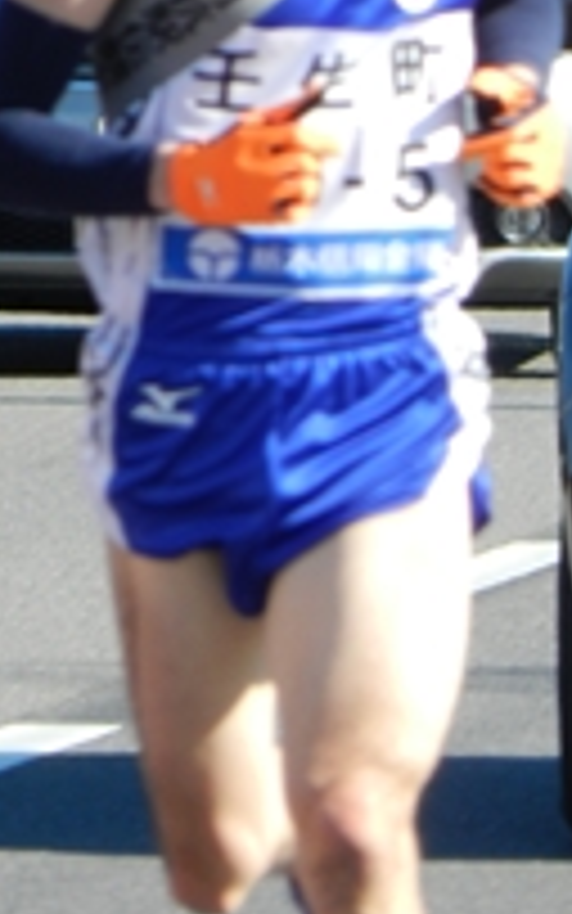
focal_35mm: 1529
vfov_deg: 1.4
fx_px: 38110
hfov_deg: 0.9
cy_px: 135
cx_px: 311
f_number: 5.7
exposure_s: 1/320
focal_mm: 130.2
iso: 160
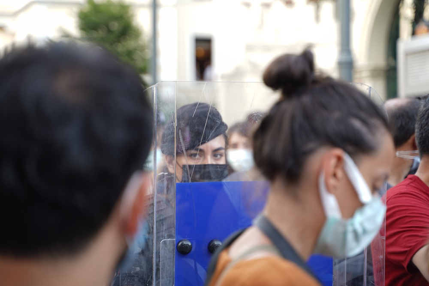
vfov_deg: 18.9
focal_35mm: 72
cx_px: 214
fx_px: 858
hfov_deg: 28.1
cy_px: 143
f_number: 3.2
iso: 50
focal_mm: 72
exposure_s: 1/20
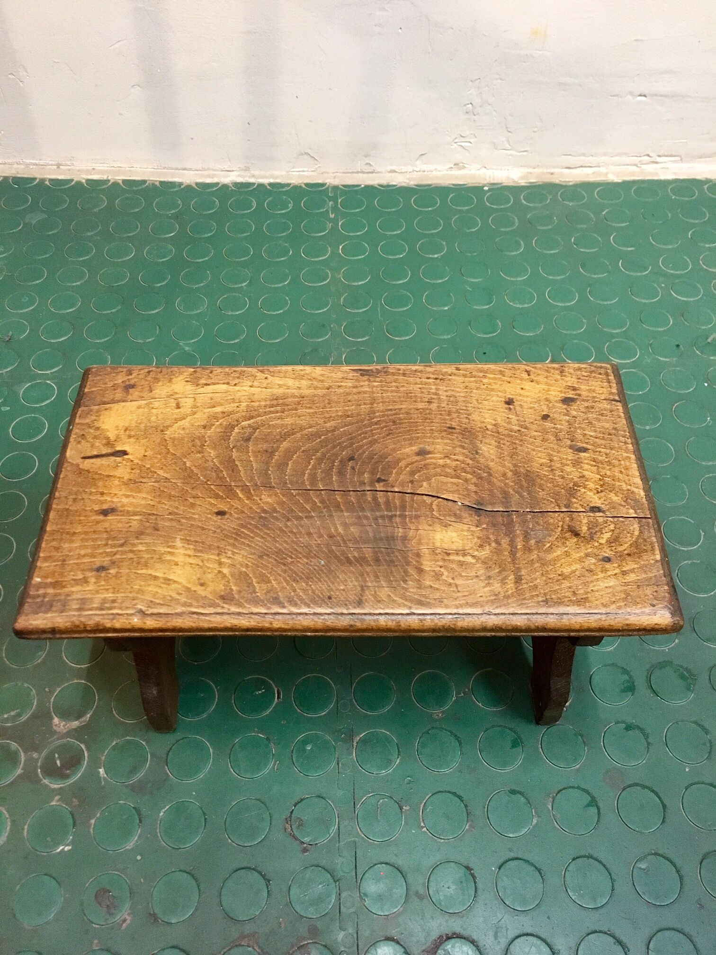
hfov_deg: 48.2
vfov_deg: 61.7
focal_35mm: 29
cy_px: 478
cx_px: 358
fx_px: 800
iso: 200
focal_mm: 4.15
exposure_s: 1/25
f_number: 2.2
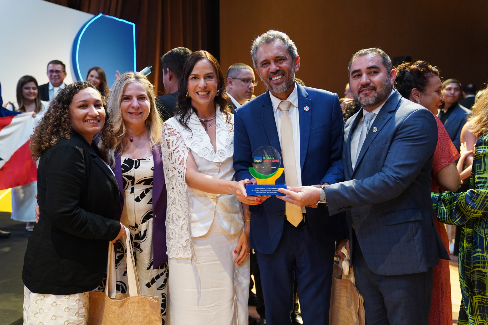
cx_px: 244
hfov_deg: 54.4
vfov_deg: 37.8
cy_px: 162
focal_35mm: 35
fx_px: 474
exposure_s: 1/200
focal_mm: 35
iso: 2500
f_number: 2.8
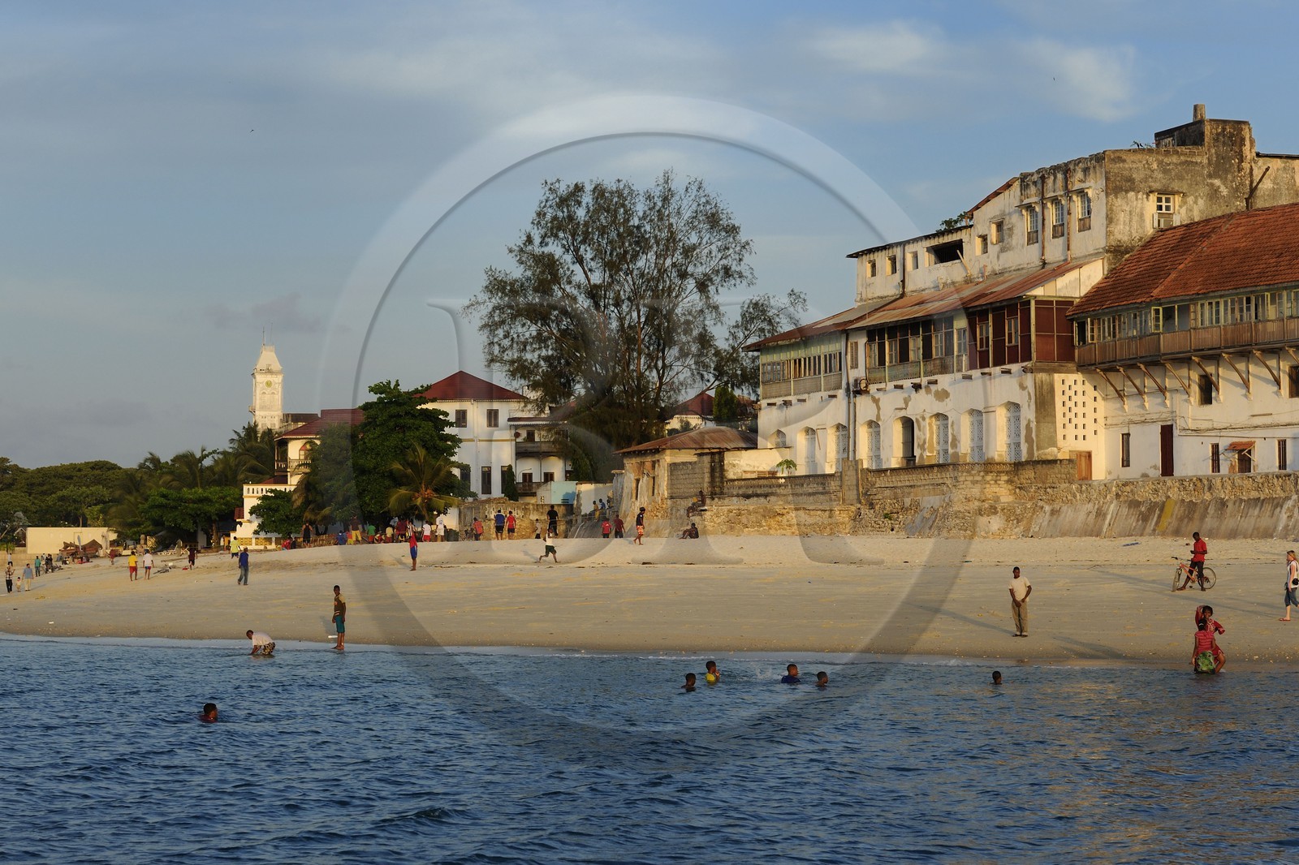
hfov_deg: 28.8
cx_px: 650
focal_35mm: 70
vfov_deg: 19.4
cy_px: 432
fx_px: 2525
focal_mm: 70
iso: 400
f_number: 6.3
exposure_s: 1/500
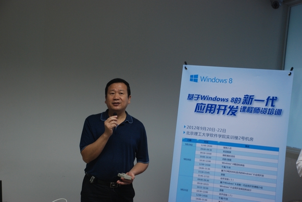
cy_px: 101
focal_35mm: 75
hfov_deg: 27.0
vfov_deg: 18.2
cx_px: 151
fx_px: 630
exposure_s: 1/15
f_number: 5
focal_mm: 50
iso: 400
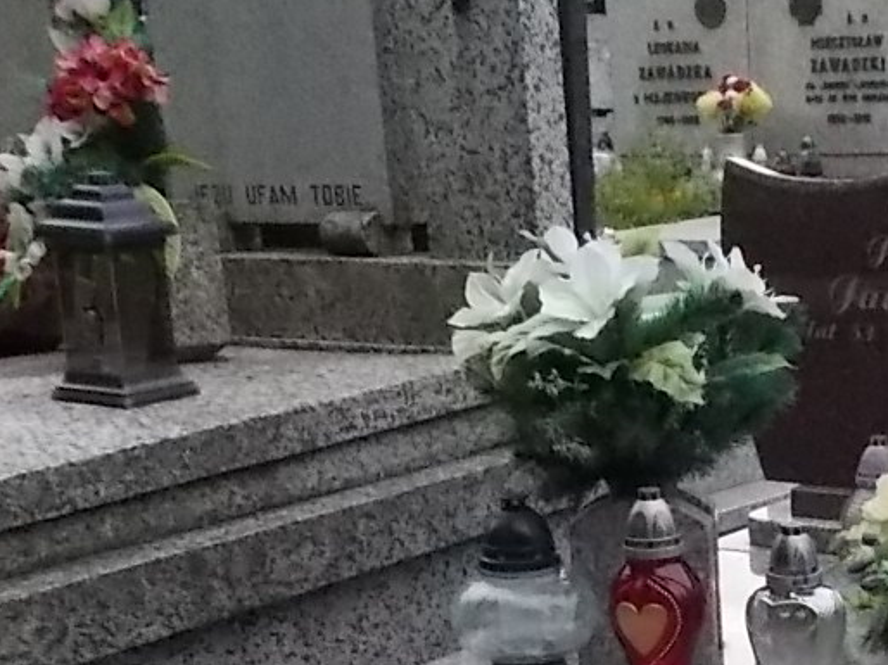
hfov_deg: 23.0
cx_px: 923
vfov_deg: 16.9
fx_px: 2077
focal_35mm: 81
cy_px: 907
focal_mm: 4.6
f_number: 8
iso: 400
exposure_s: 1/400
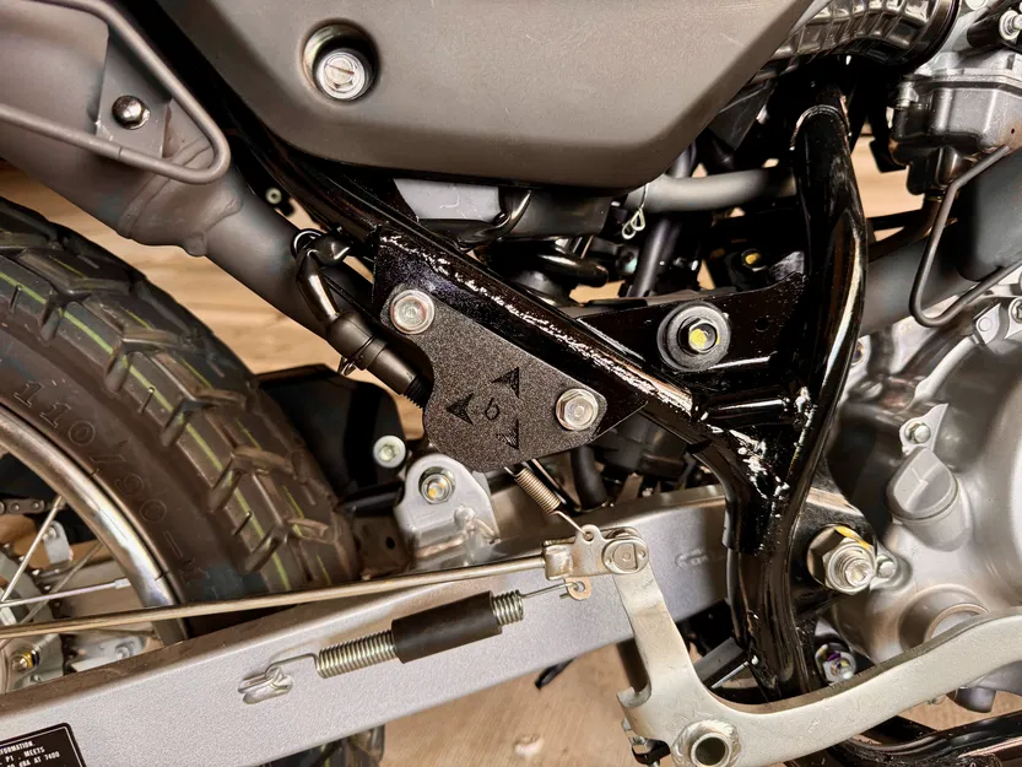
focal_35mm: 24
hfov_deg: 71.6
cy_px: 384
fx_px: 709
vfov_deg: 56.8
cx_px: 511
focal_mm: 6.76
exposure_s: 1/121
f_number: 1.78
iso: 200
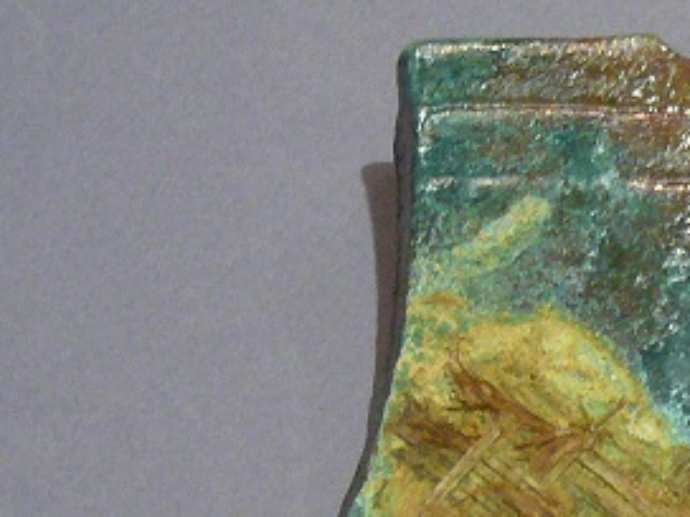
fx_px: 2252
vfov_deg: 13.0
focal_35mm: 113
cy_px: 461
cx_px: 591
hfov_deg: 17.2
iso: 200
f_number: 2.9
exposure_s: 1/8
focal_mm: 5.2
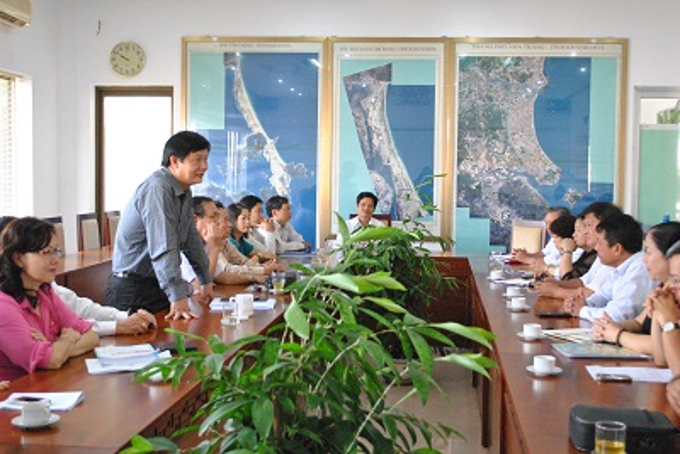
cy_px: 227
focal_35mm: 48
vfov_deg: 28.1
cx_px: 340
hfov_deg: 41.1
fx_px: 907
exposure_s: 1/40
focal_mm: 32
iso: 1600
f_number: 4.8
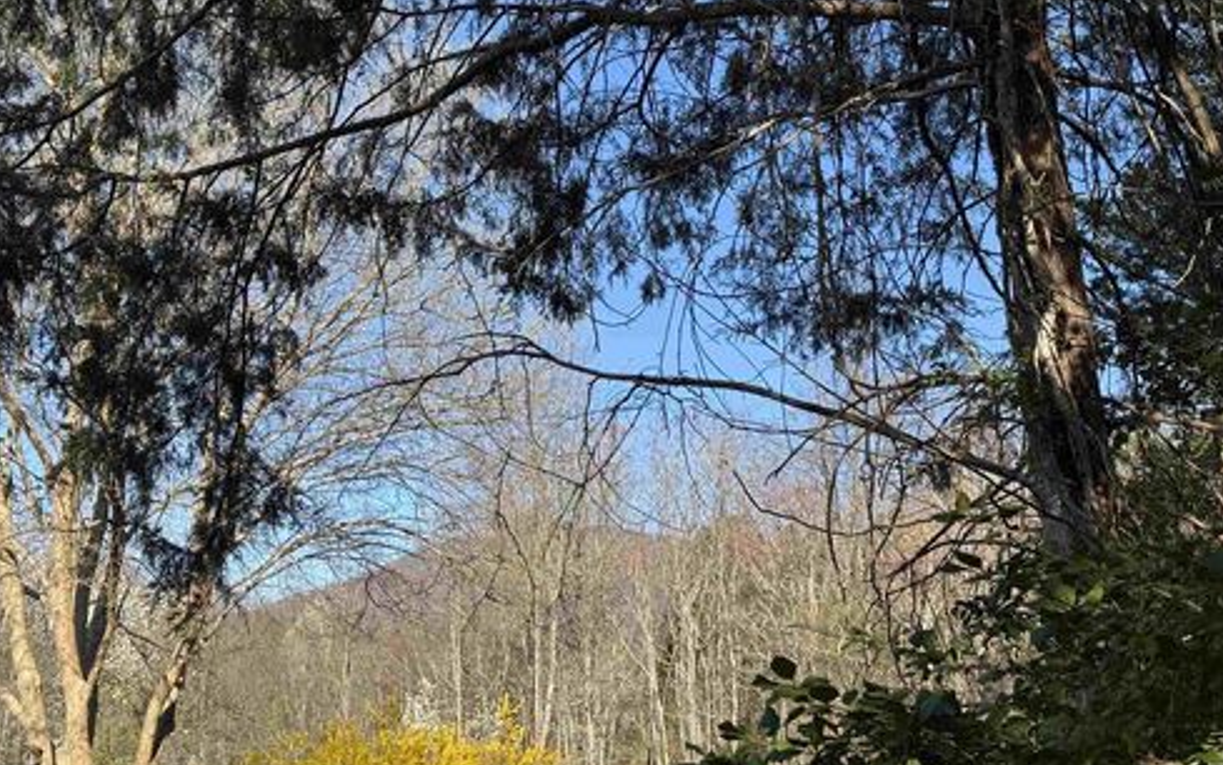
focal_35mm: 52
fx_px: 1734
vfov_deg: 24.9
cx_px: 613
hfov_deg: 38.9
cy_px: 381
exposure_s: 1/2331
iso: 64
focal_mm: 6.76
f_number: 1.78
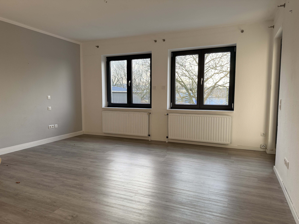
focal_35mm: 24
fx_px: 207
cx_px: 150
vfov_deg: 56.8
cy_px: 112
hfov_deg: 71.6
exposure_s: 1/174
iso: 80
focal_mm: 6.76
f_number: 1.78
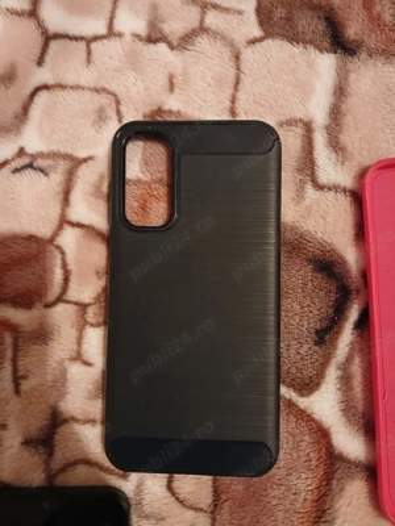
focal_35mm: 27
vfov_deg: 65.3
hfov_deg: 51.4
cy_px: 263
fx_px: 411
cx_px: 198
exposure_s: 1/20
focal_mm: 3.98
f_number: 1.8
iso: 640
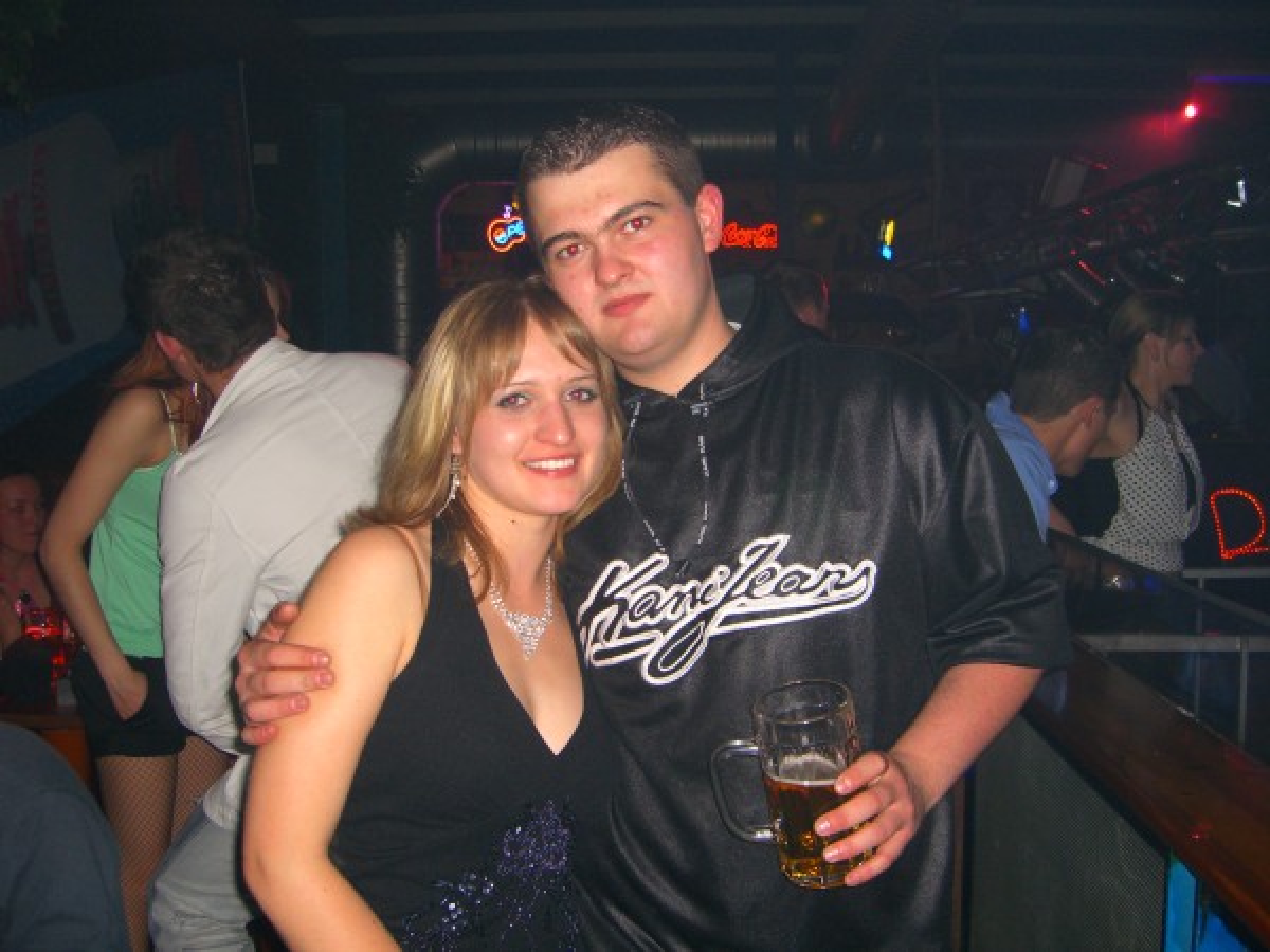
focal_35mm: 38
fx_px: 1394
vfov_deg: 37.7
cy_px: 476
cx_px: 635
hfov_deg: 49.0
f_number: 2.8
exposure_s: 1/60
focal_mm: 7.9
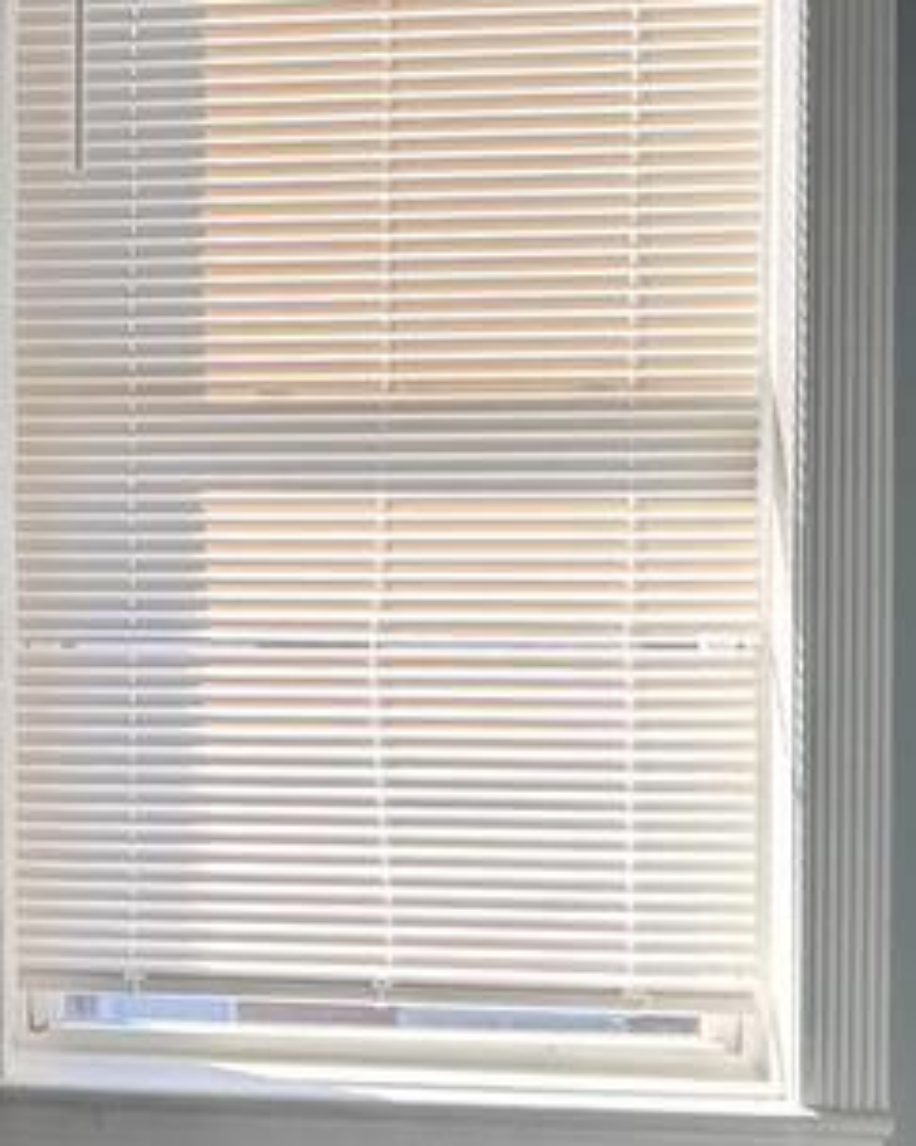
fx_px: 3763
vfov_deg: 17.3
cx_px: -814
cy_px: 483
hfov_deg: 12.5
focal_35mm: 111
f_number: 1.78
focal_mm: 6.76
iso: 80
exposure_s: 1/417
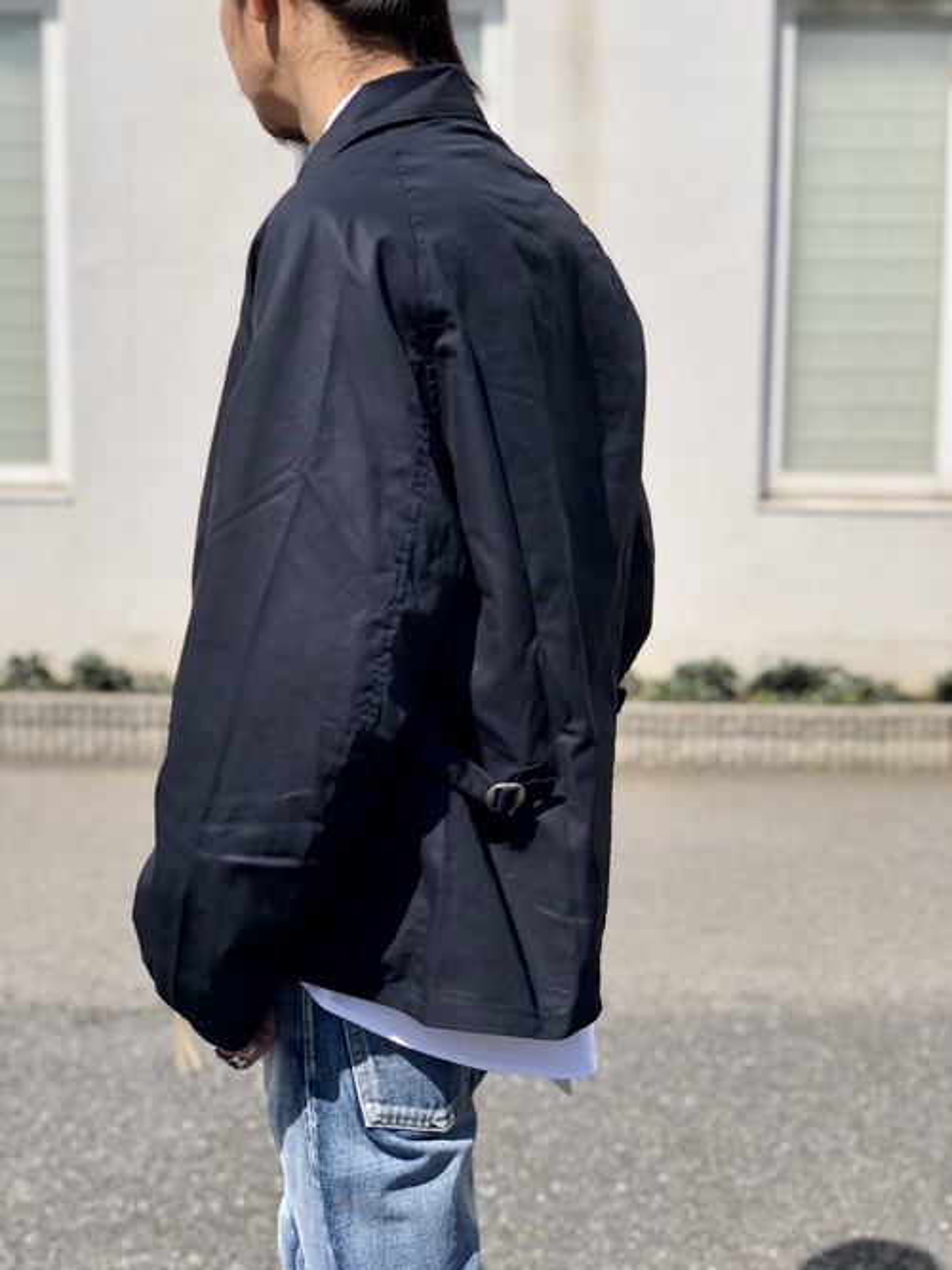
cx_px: 476
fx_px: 1907
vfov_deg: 36.8
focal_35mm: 52
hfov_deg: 28.0
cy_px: 635
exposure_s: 1/1116
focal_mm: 6
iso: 16
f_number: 2.4
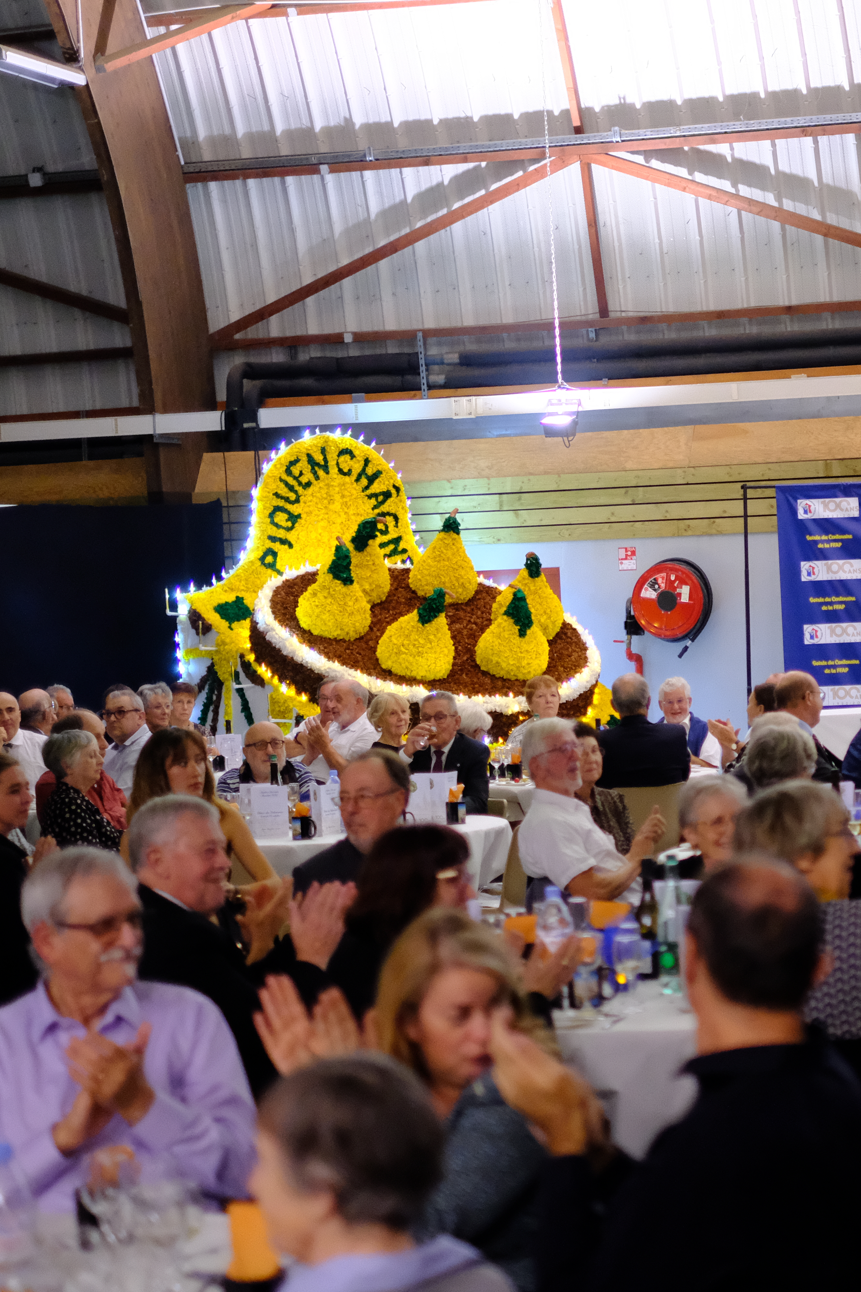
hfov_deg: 16.7
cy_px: 646
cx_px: 833
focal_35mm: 80
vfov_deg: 25.4
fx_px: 2870
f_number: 1.4
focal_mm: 35
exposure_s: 1/75
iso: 3200
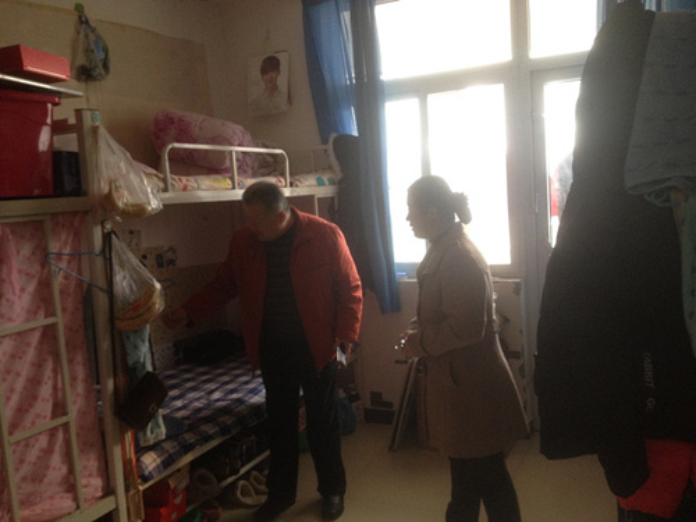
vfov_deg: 40.7
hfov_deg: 52.6
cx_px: 348
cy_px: 261
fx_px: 704
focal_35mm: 35
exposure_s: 1/20
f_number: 2.4
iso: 160
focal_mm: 4.28
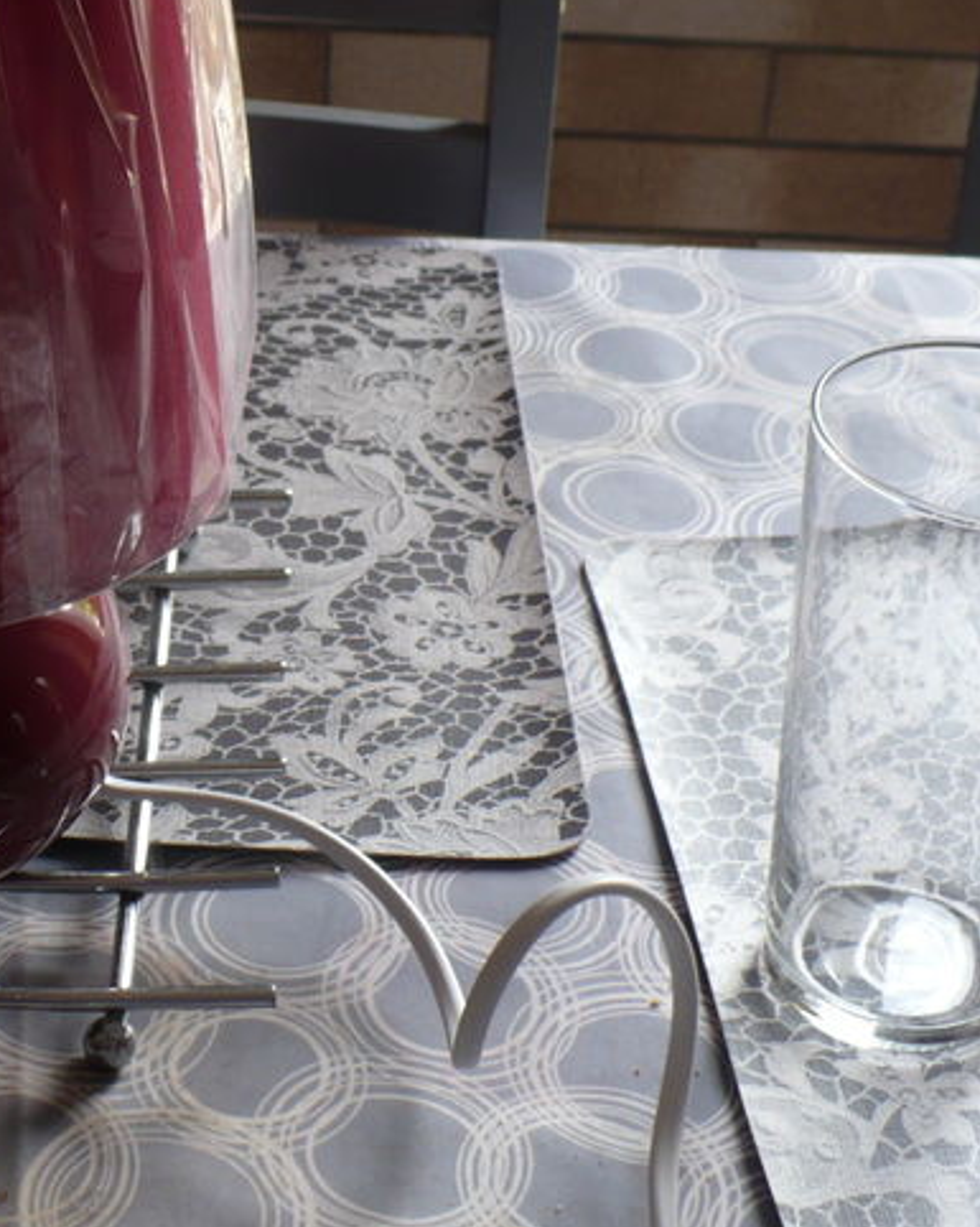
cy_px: 491
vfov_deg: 25.4
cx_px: 18
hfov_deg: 19.8
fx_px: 2722
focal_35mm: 75
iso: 100
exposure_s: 1/30
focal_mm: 6.1
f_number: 2.8
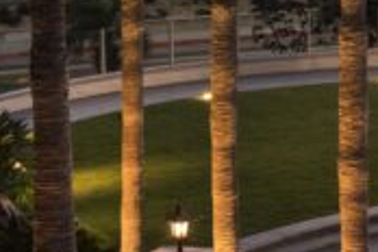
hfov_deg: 8.1
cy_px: -175
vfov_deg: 5.7
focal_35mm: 236
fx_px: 2478
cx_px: 895
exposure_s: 20
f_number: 8
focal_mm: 40
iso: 200
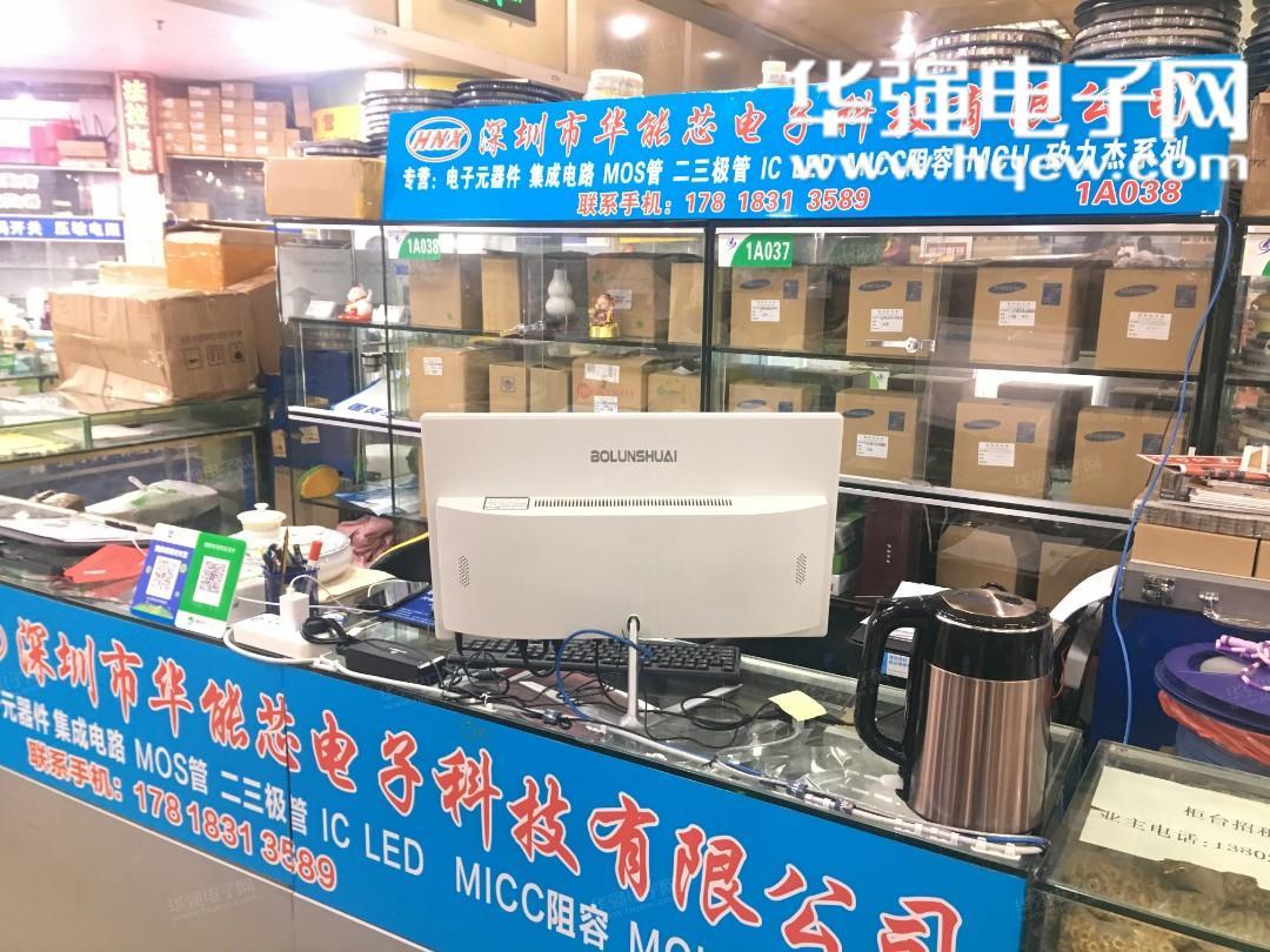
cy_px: 476
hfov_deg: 61.7
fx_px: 1064
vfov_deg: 48.2
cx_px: 635
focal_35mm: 29
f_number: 2.2
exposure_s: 1/17
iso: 200
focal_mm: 4.15
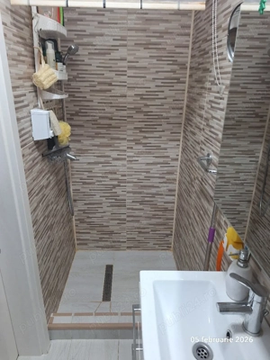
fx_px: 239
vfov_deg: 73.9
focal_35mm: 23
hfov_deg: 58.9
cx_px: 135
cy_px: 180
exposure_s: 1/40
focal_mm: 5.54
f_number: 1.8
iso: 100
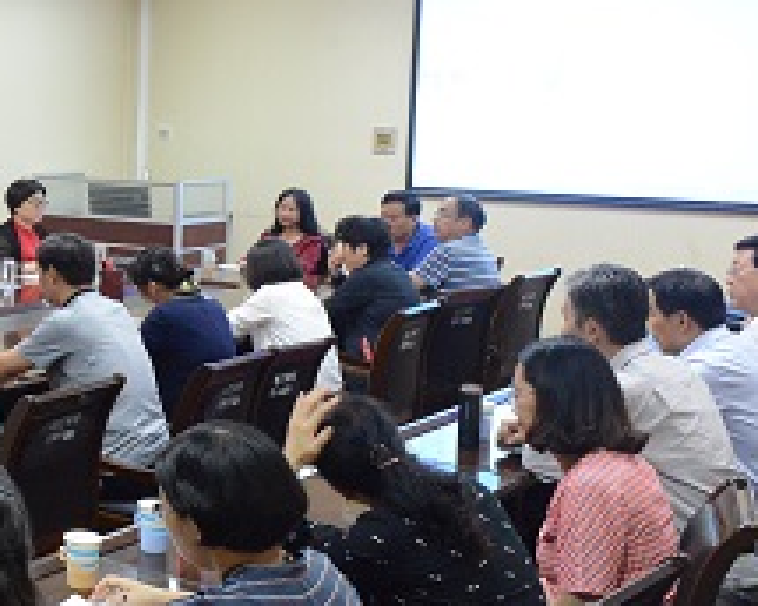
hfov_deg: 26.3
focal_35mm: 63
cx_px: -183
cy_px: 247
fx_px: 1413
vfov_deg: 24.2
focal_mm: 24
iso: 6400
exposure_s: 1/25
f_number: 10
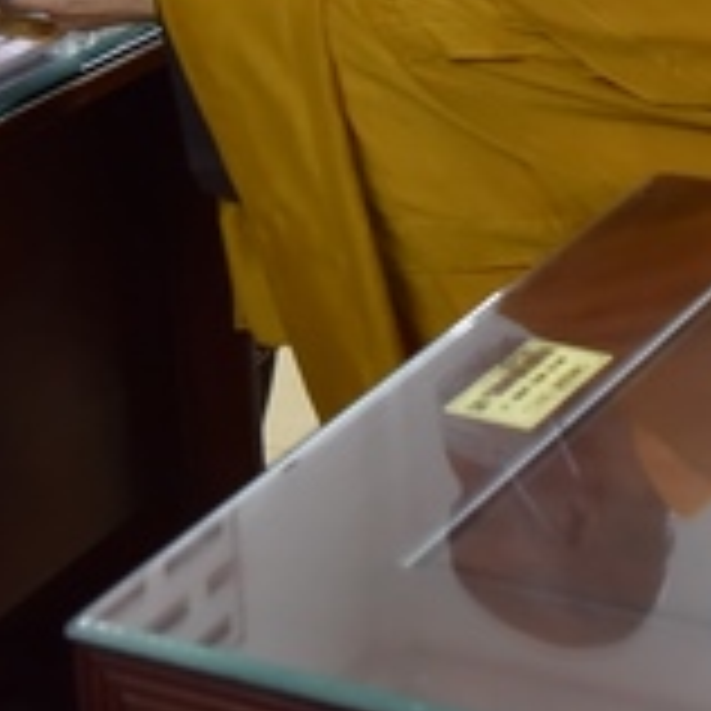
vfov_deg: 14.4
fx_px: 2765
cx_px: 450
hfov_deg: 14.6
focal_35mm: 119
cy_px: -4
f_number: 4
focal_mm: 34
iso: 2000
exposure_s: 1/60
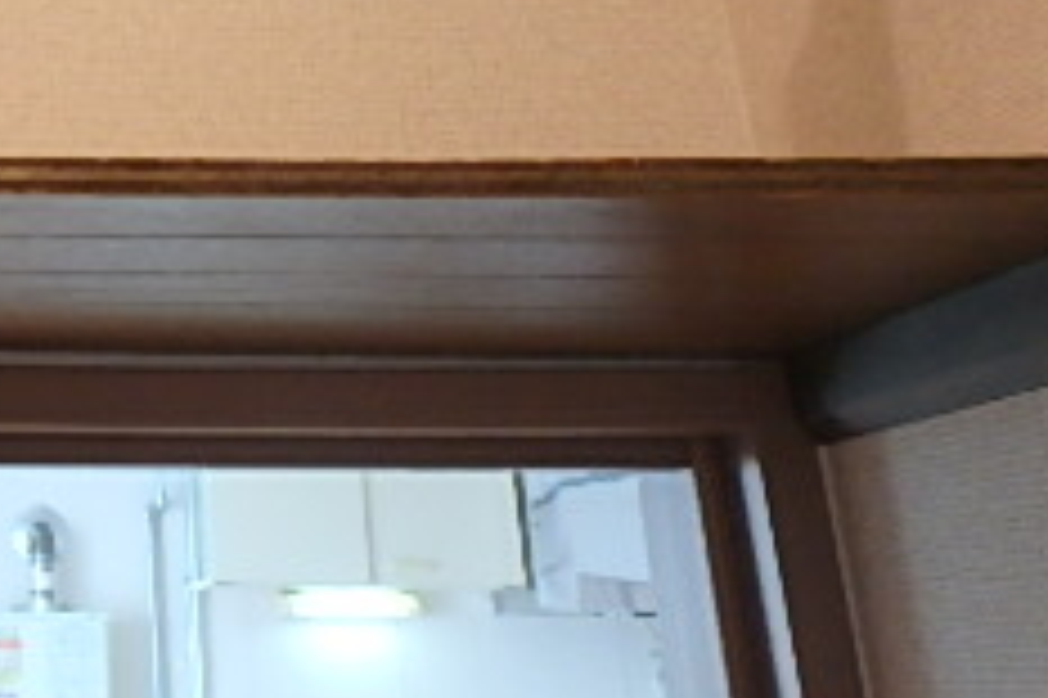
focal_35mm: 60
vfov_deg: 20.9
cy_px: -167
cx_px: -144
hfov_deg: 29.6
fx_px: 1745
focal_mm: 3.7
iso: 320
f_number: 3.5
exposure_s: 1/30
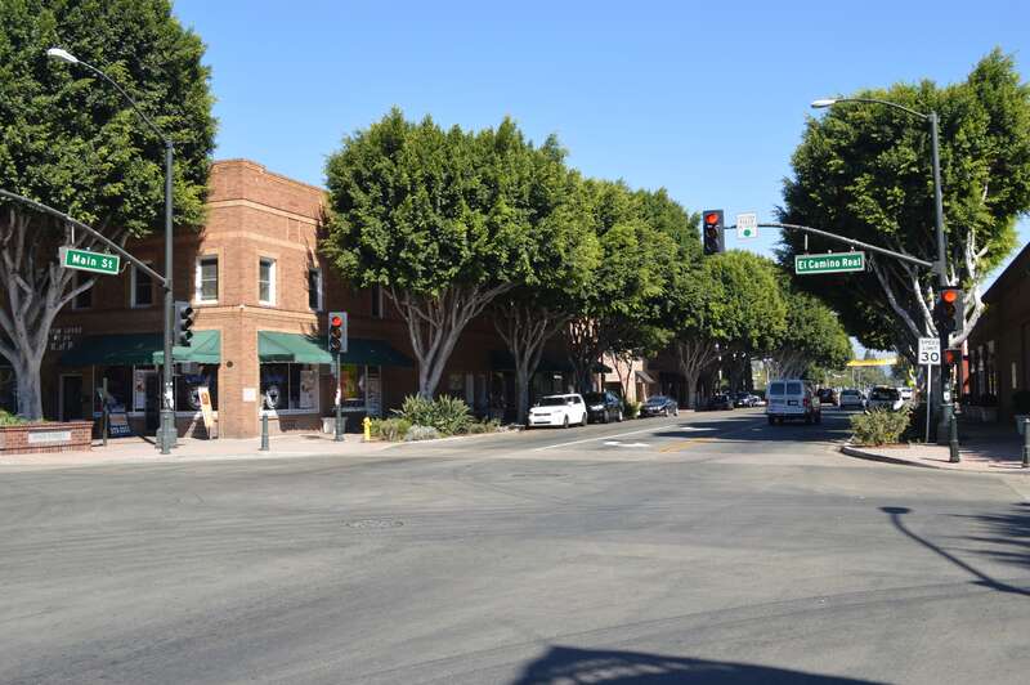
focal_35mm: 33
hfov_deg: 57.3
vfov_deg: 39.9
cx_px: 515
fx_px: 943
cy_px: 342
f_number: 5.6
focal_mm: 22
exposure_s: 1/125
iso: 110
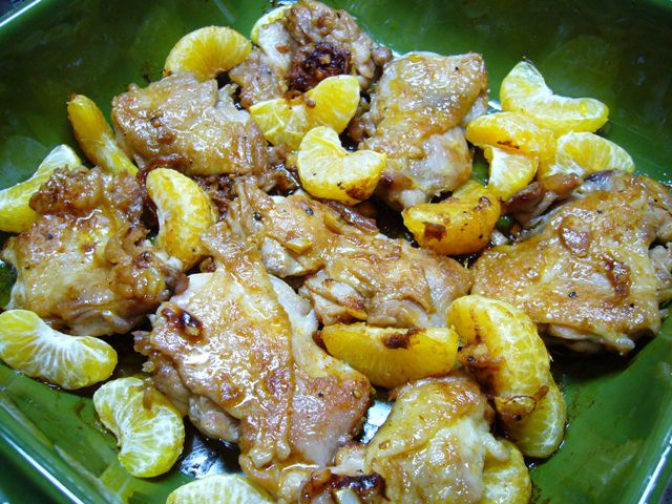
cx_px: 336
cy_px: 252
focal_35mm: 35
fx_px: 679
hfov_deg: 52.6
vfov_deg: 40.7
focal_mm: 5.8
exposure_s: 1/15
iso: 200
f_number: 2.8
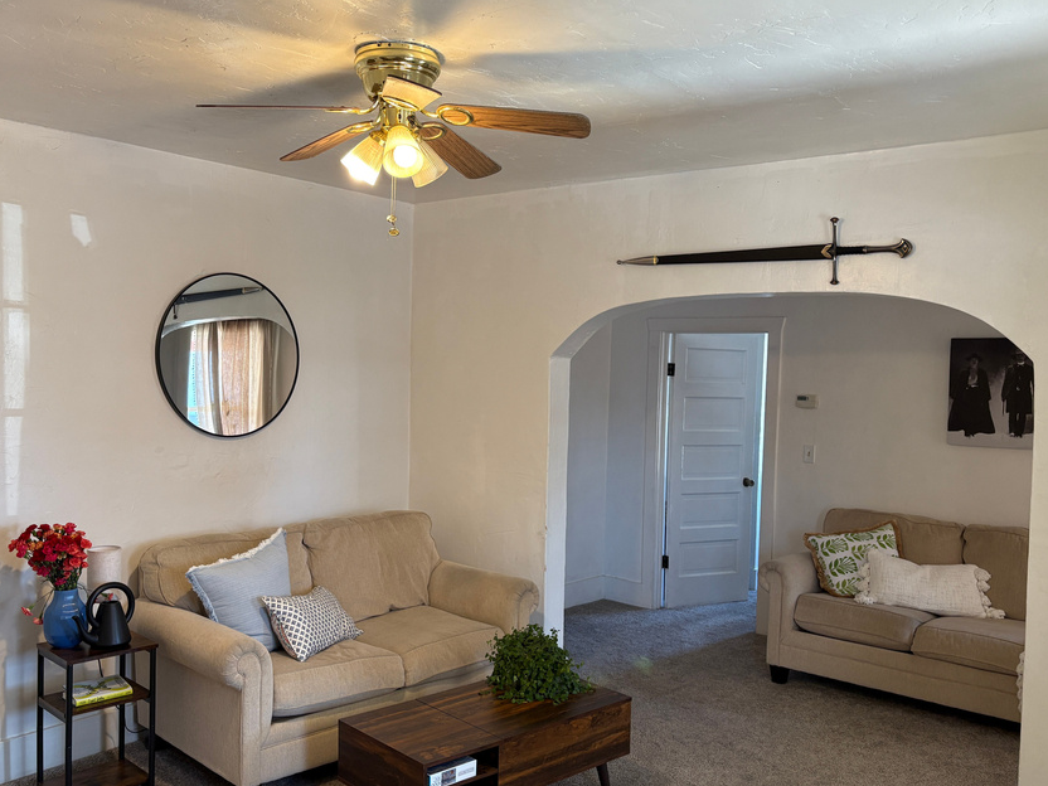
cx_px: 508
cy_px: 412
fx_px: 969
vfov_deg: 44.1
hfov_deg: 56.8
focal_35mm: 32
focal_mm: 5.96
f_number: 1.6
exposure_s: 1/96
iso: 125
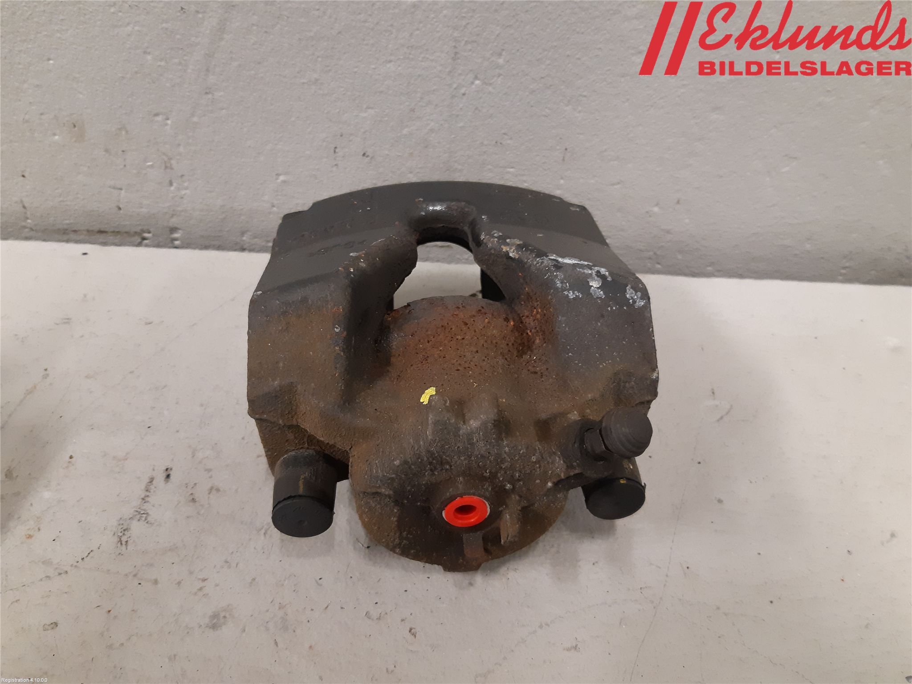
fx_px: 685
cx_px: 456
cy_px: 342
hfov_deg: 67.3
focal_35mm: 26
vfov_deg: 53.1
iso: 250
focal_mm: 3.93
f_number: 1.7
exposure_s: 1/50
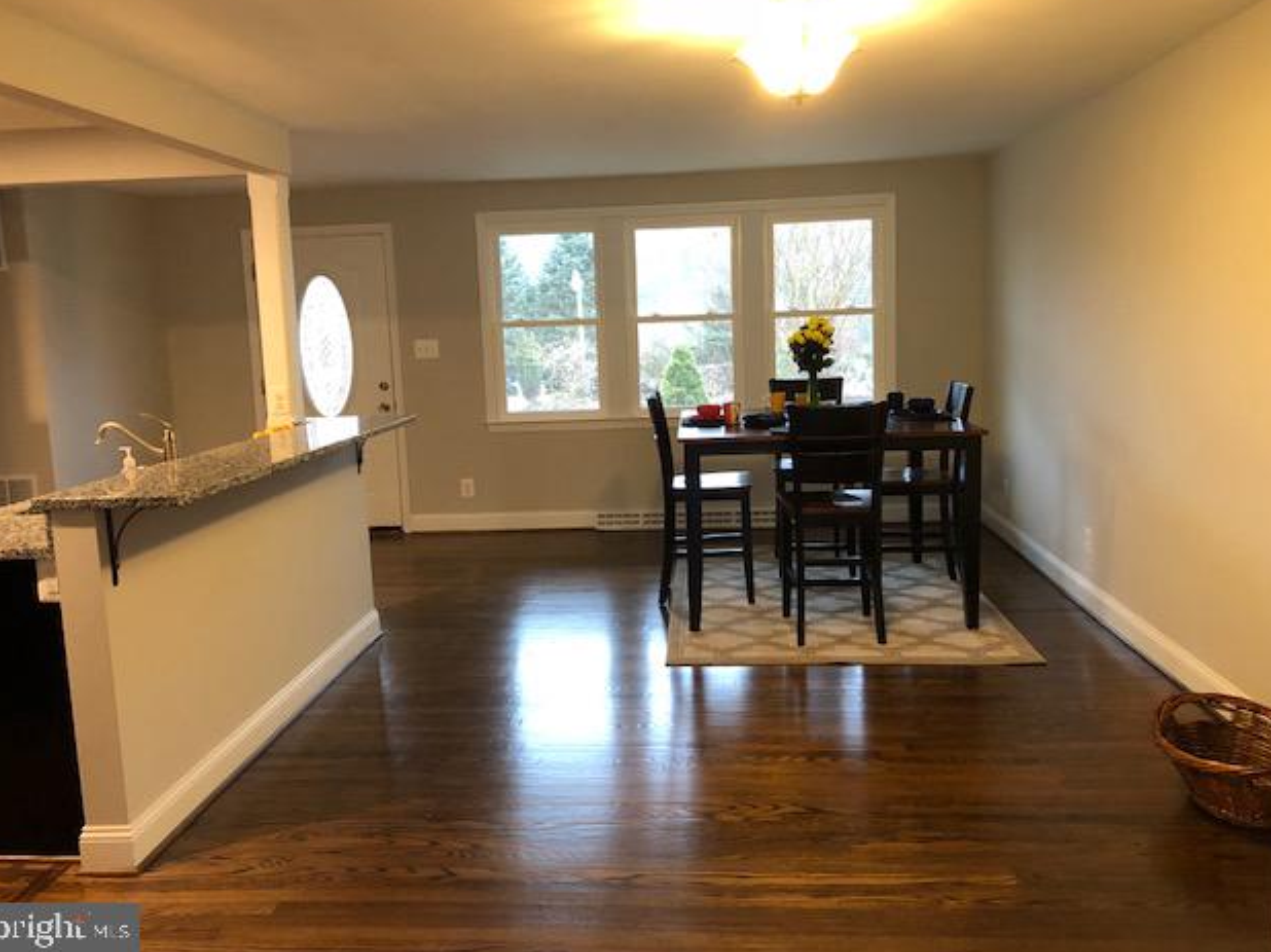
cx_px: 638
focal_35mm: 29
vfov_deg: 48.2
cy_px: 463
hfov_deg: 61.7
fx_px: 1064
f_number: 1.8
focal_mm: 3.99
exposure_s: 1/13
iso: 100
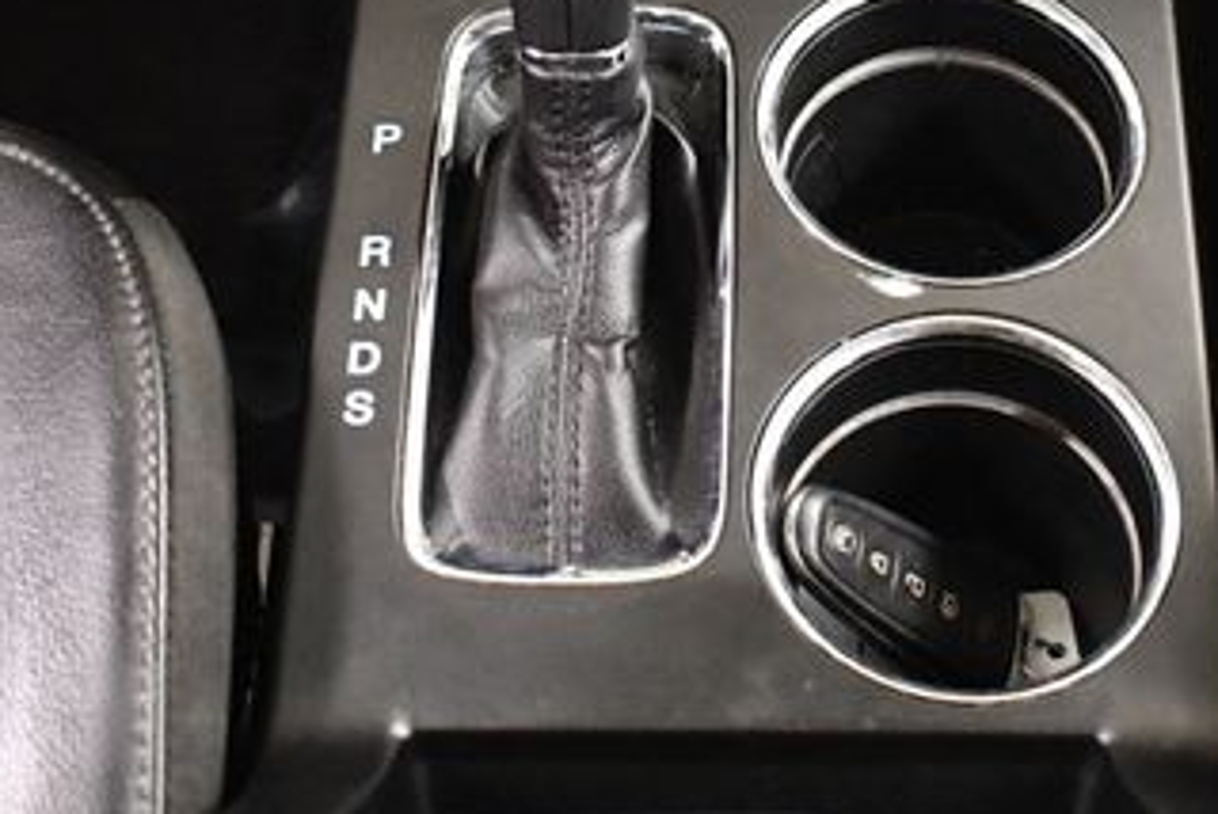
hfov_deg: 27.9
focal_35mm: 72
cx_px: 780
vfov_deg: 18.8
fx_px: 2438
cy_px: 179
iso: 5000
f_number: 3.5
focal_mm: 18
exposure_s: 1/60
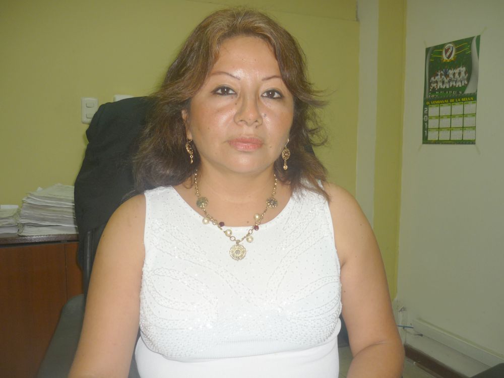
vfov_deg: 42.9
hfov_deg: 55.4
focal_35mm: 33
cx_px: 252
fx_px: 480
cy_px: 189
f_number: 2.8
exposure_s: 1/30
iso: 100
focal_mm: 5.5
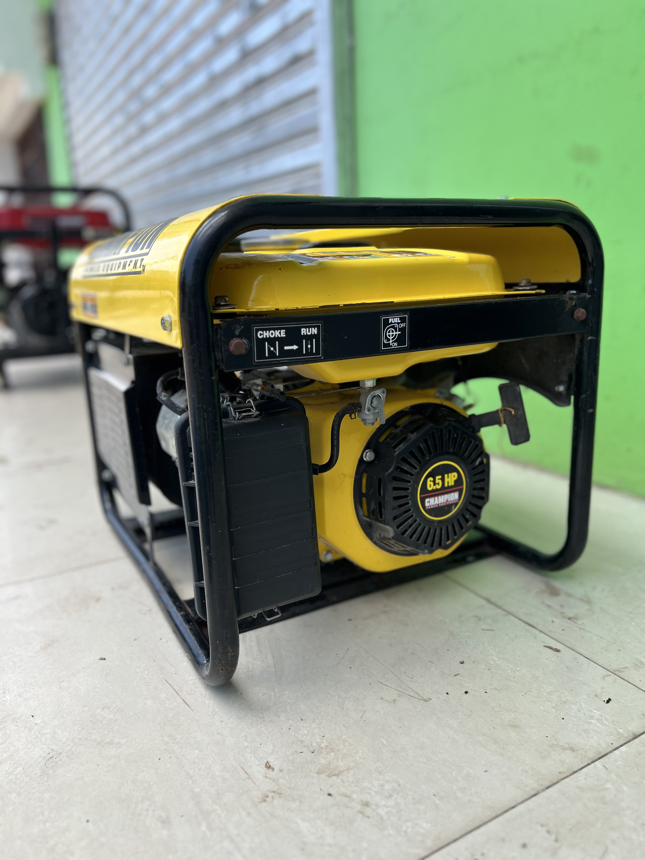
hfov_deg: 53.1
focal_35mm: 26
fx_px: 646
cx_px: 322
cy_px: 430
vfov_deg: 67.3
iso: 50
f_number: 1.5
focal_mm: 5.7
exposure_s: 1/1311
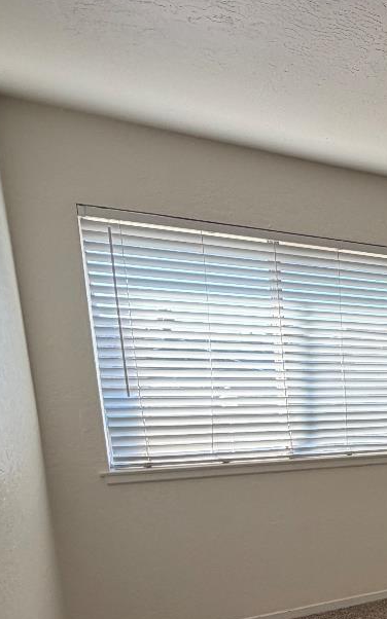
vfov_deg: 50.4
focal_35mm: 37
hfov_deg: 23.5
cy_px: 469
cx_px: 645
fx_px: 625
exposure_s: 1/121
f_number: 2.2
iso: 100
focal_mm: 2.22
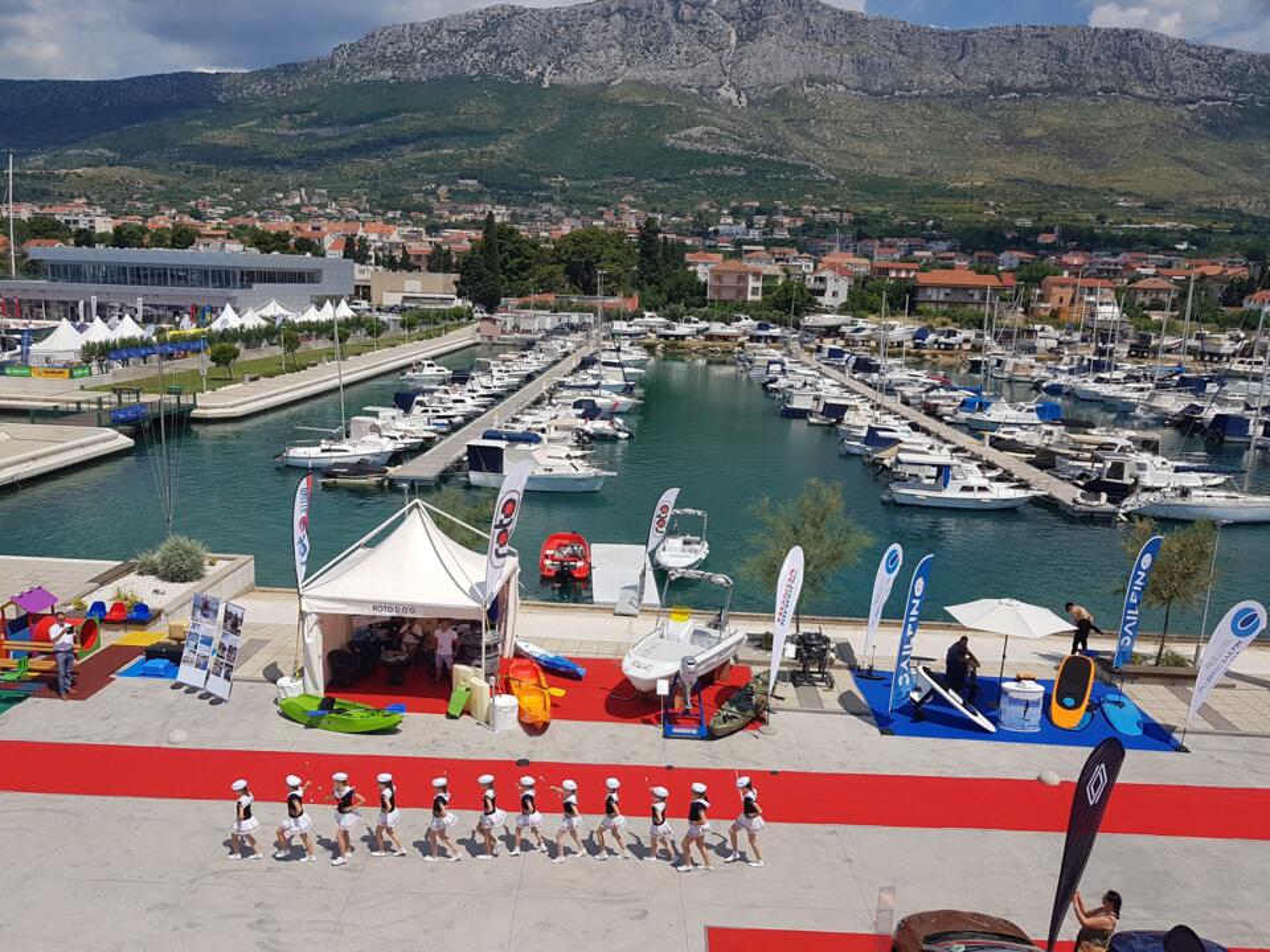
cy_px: 476
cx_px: 635
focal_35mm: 26
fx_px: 954
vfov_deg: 53.1
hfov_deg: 67.3
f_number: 1.7
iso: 50
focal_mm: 4.2
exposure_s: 1/4480
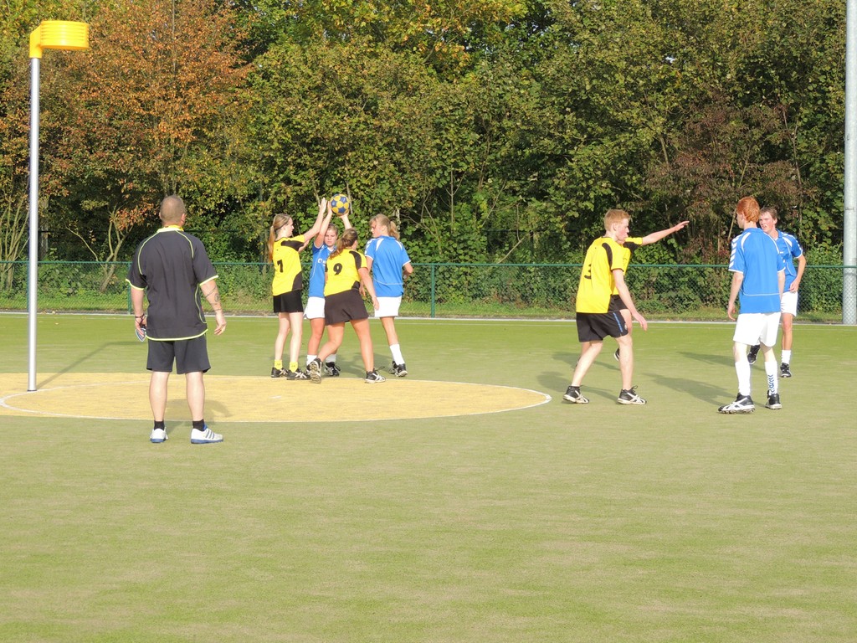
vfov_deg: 17.4
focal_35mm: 85
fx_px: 2104
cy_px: 322
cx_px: 428
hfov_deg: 23.0
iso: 100
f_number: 4
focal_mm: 15.1
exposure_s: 1/320
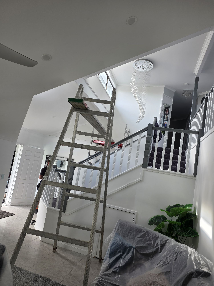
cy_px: 143
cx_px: 107
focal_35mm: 23
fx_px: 190
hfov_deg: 58.9
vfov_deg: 73.9
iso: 40
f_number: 1.7
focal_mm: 6.25
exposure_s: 1/100
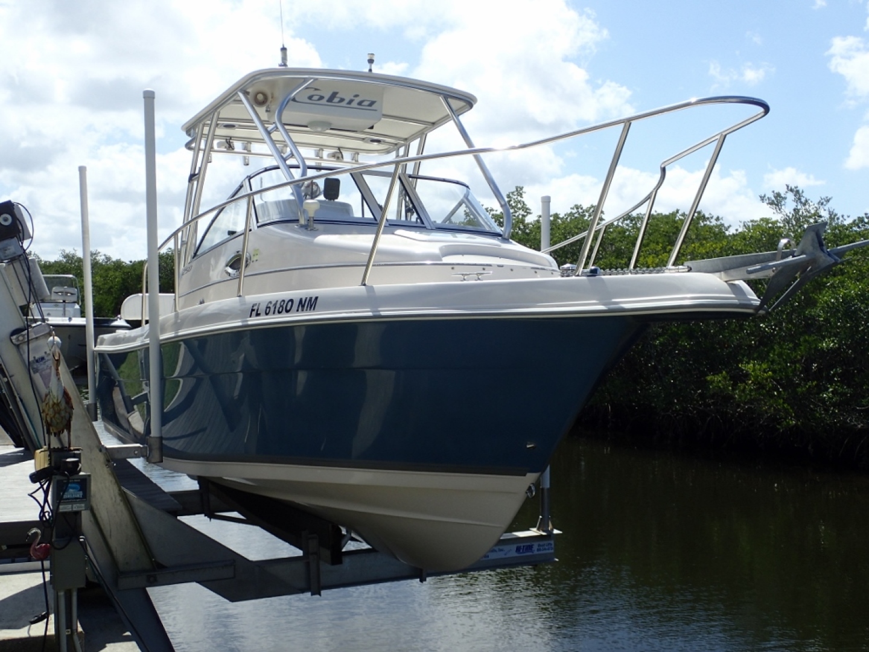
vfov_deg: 36.0
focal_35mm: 40
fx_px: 1004
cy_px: 326
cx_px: 434
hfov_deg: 46.8
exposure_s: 1/1000
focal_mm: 7.34
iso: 100
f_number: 4
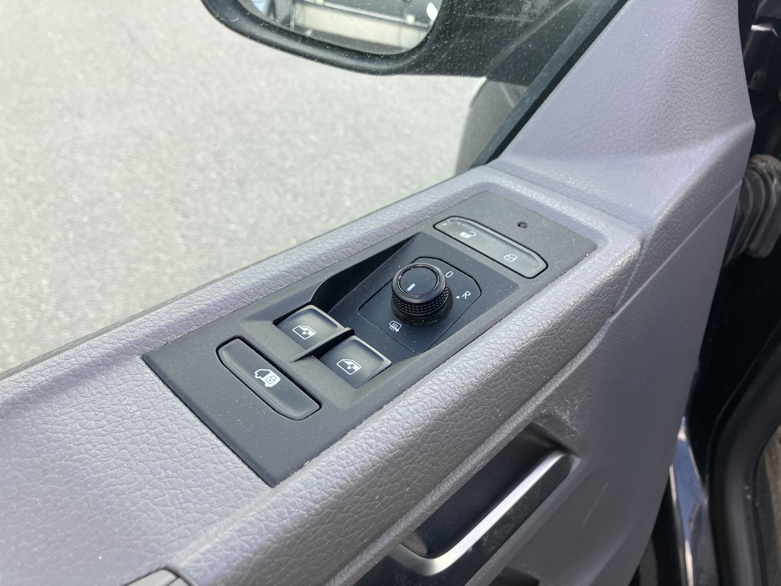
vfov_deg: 49.7
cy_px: 293
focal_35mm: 28
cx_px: 390
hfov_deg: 63.4
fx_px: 632
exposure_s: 1/106
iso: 20
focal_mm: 3.99
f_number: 1.8
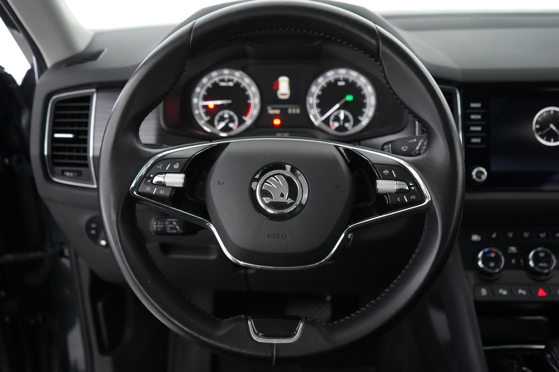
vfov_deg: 40.0
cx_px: 280
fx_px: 512
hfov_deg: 57.2
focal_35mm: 33
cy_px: 186
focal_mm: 33
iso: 10000
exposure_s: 1/80
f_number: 4
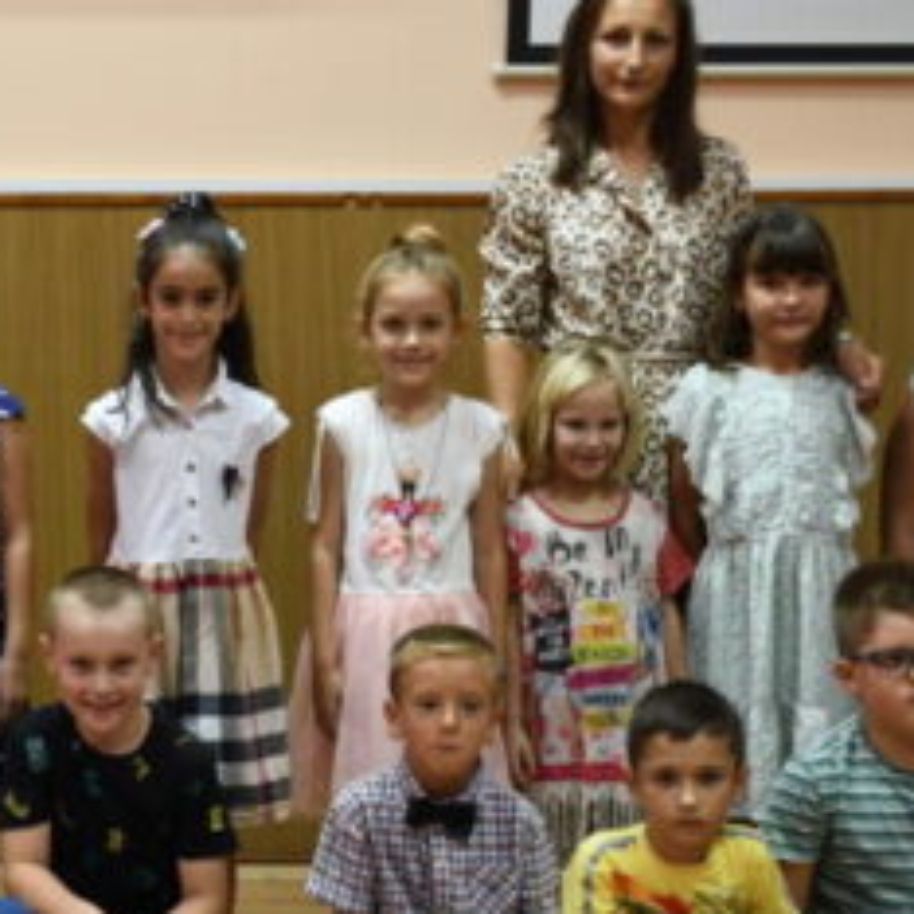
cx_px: 35
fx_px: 2928
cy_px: 633
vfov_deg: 17.7
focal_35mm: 98
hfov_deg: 17.4
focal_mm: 24
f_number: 5.6
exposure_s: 1/15
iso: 500
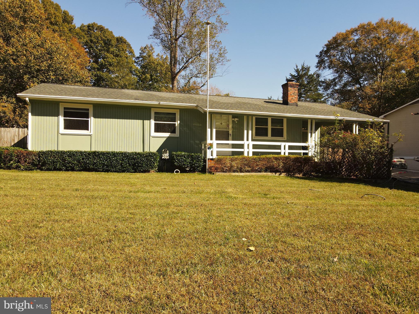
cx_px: 210
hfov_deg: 71.6
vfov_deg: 56.8
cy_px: 157
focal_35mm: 24
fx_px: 291
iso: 100
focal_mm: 4.5
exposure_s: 1/400
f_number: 2.8
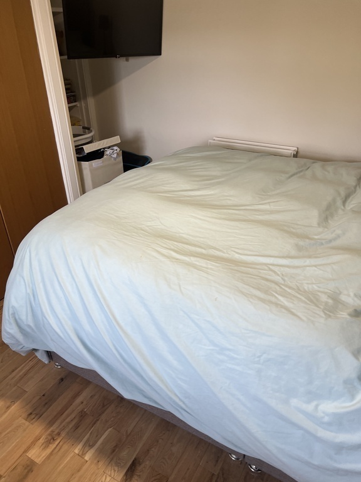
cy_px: 241
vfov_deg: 67.3
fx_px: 362
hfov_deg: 53.1
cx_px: 180
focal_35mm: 26
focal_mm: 5.7
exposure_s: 1/100
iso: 80
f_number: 1.5
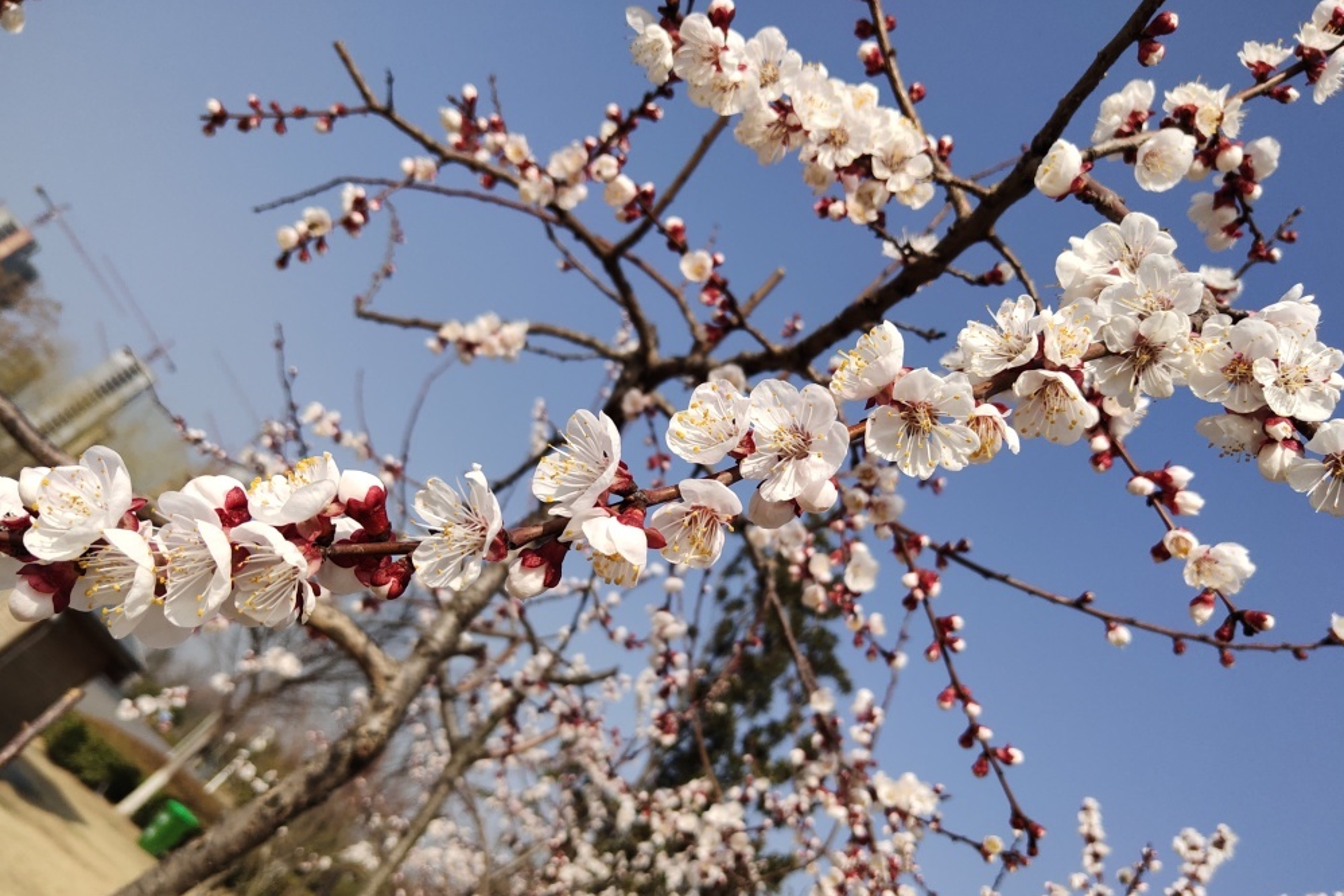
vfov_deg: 41.0
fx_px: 1195
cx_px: 668
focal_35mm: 32
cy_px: 514
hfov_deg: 58.7
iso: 50
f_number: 1.79
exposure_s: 1/2802
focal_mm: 4.35
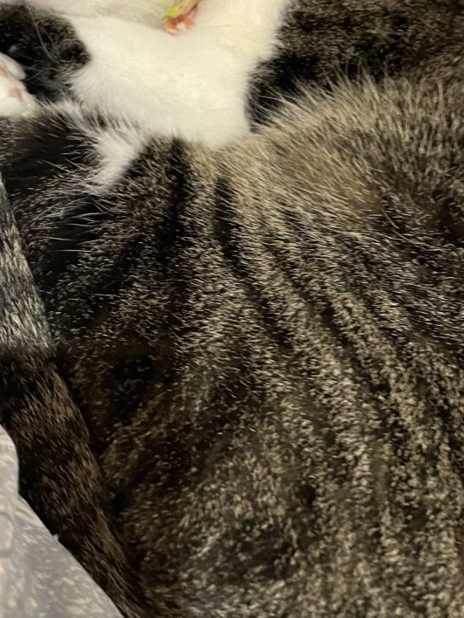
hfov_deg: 29.5
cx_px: 301
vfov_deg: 38.5
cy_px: 218
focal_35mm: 49
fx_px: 875
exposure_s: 1/50
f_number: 1.6
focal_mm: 4.2
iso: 400
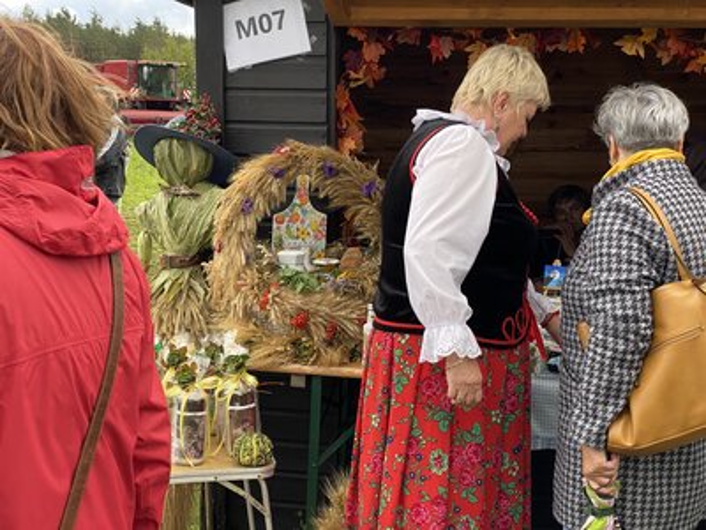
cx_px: 353
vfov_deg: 28.0
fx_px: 1061
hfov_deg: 36.8
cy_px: 265
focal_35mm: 52
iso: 20
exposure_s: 1/167
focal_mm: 6
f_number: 2
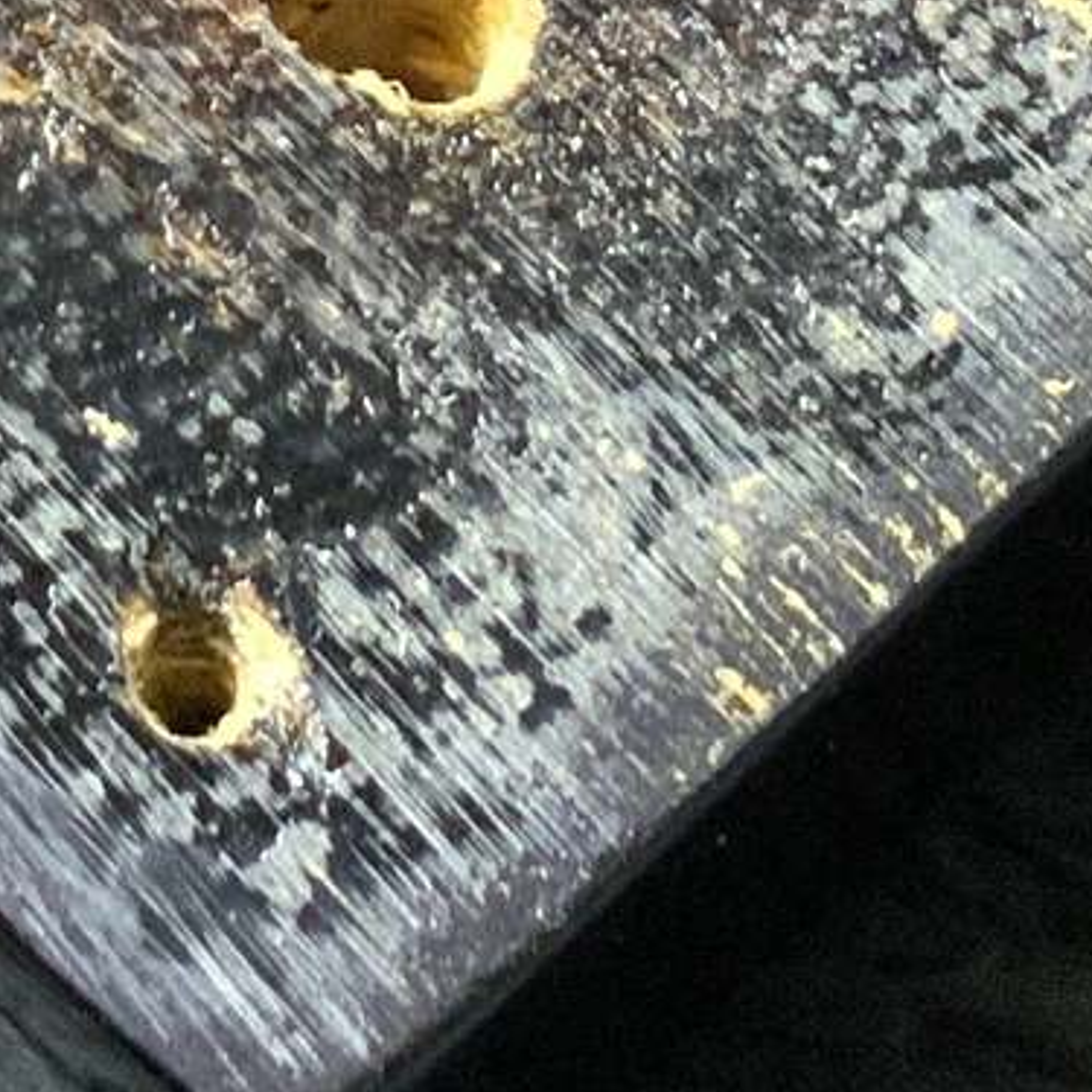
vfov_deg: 9.5
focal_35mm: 175
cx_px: -6
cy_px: -909
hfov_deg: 9.9
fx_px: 6246
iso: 160
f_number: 1.8
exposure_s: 1/60
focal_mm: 3
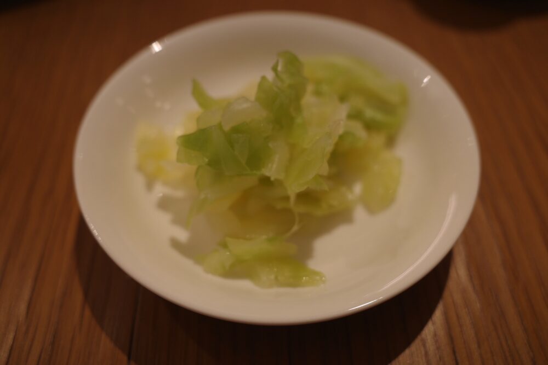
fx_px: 426
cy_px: 182
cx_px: 274
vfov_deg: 46.4
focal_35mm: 28
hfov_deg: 65.5
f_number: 2.8
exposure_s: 1/30
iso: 200
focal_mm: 18.3
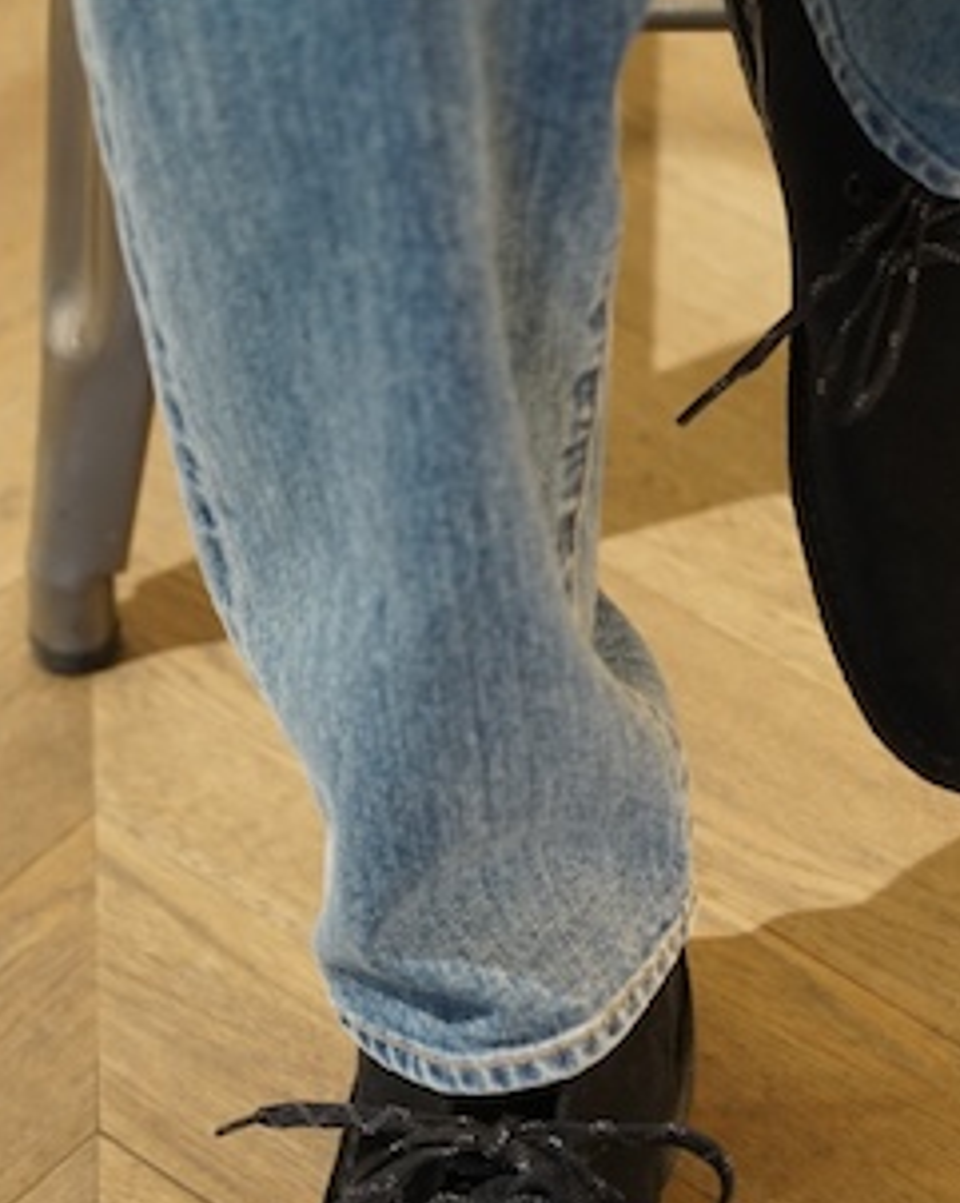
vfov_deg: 12.8
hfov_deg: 10.2
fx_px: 5371
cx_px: 721
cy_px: 767
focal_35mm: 151
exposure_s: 1/160
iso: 1600
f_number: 4
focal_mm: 81
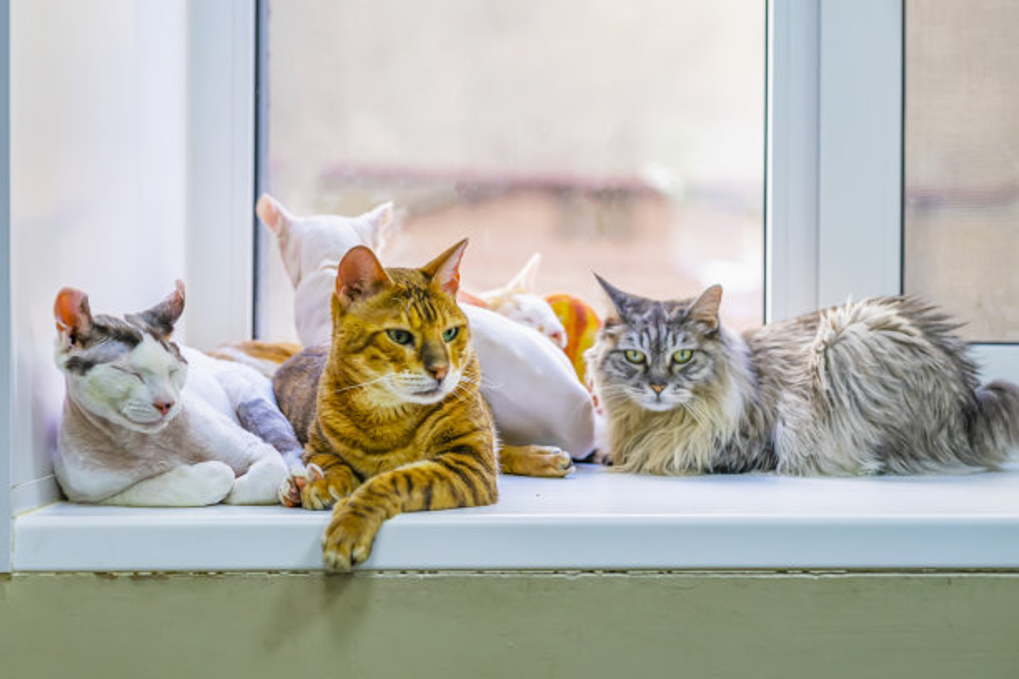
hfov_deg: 23.9
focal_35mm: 85
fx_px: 2406
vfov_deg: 16.1
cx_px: 510
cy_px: 340
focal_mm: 85
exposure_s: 1/100
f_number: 4
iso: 400
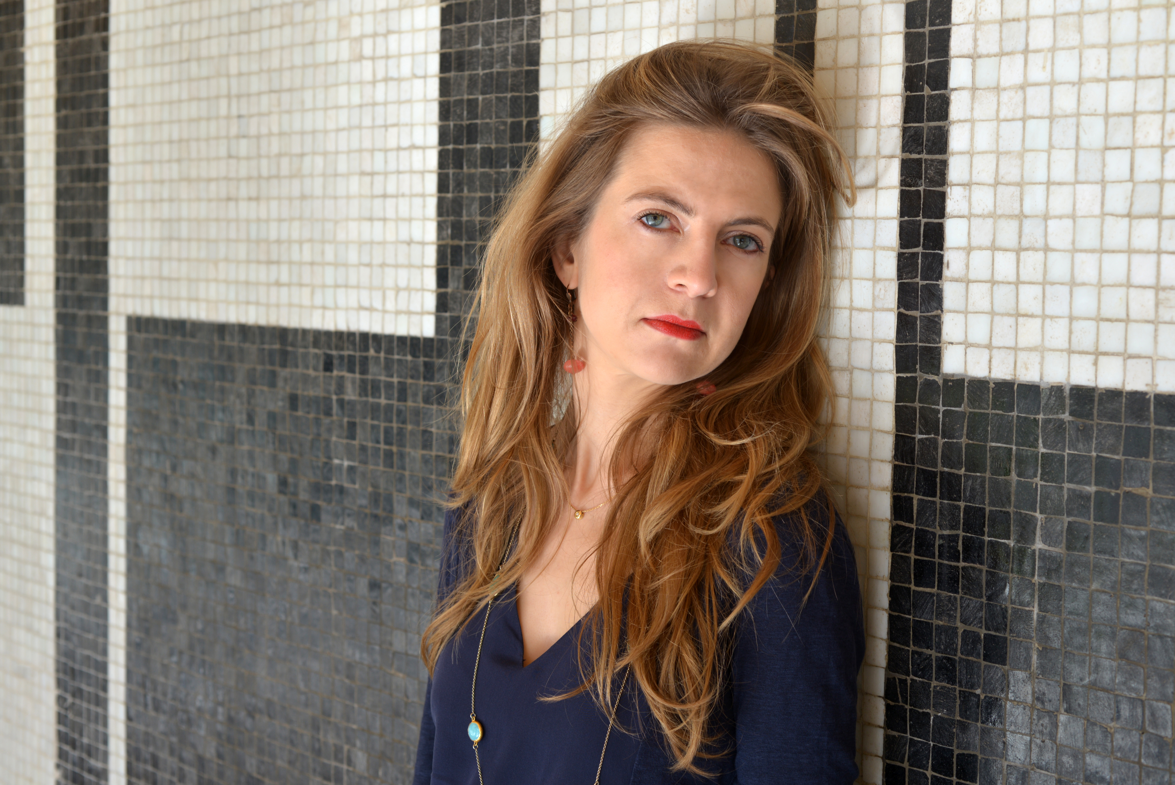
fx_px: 1959
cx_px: 588
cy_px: 392
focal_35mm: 60
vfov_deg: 22.6
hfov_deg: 33.4
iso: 100
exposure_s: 1/60
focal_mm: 60
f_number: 6.7
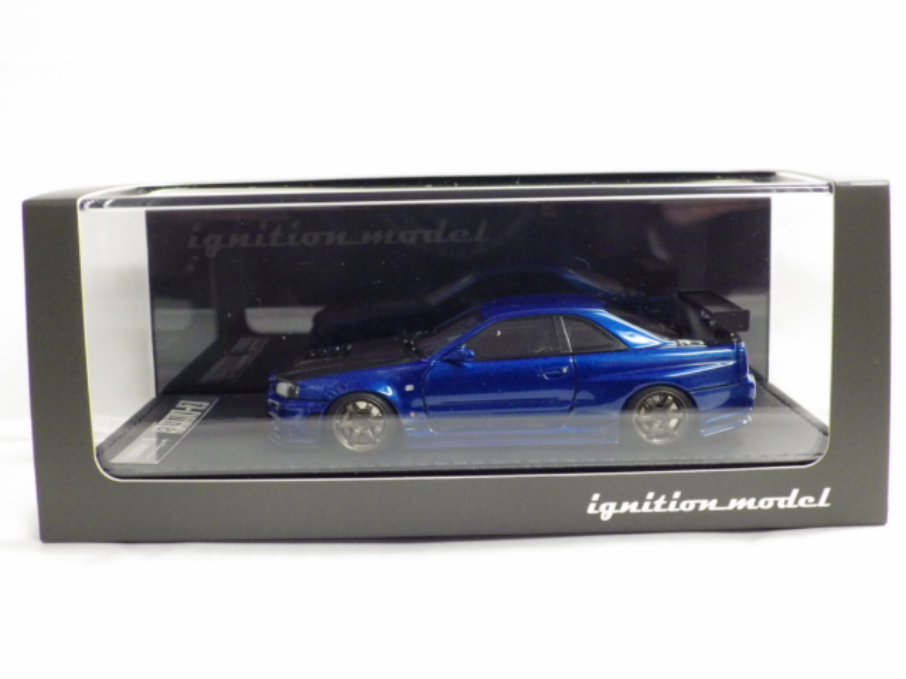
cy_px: 340
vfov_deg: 35.1
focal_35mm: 41
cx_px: 453
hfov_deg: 45.8
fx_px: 1073
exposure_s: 1/30
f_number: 3.6
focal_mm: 7.4
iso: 800
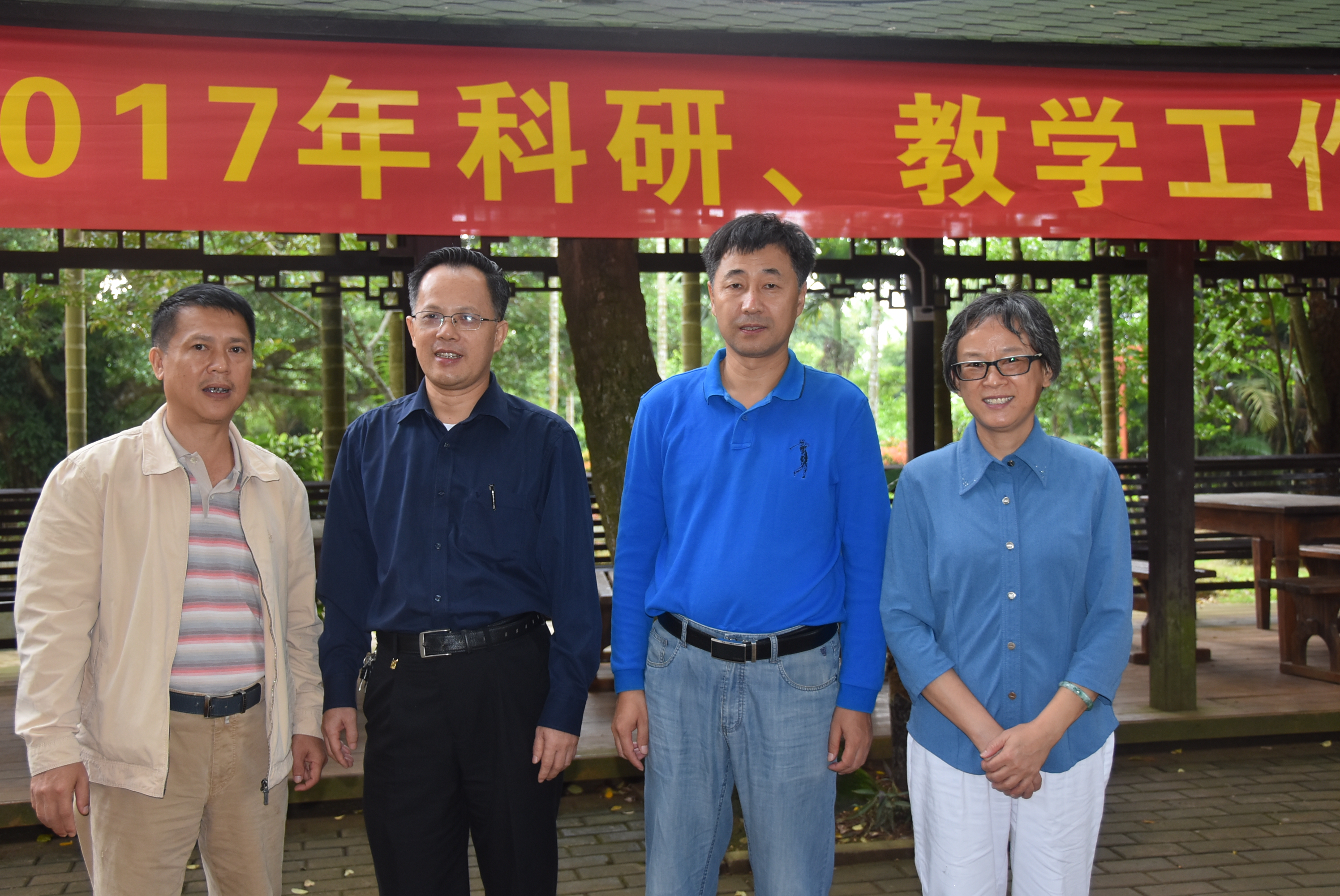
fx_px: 1509
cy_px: 448
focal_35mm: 40
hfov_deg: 47.9
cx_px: 670
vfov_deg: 33.1
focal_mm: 27
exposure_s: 1/60
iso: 500
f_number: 4
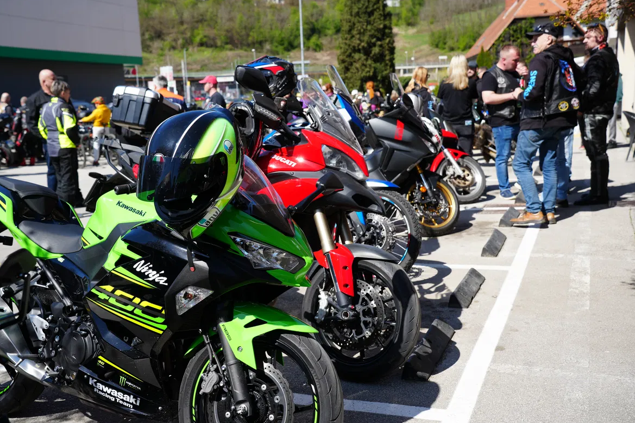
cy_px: 214
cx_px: 313
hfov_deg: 49.6
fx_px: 688
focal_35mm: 39
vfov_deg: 34.2
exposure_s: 1/400
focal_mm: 38
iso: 100
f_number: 5
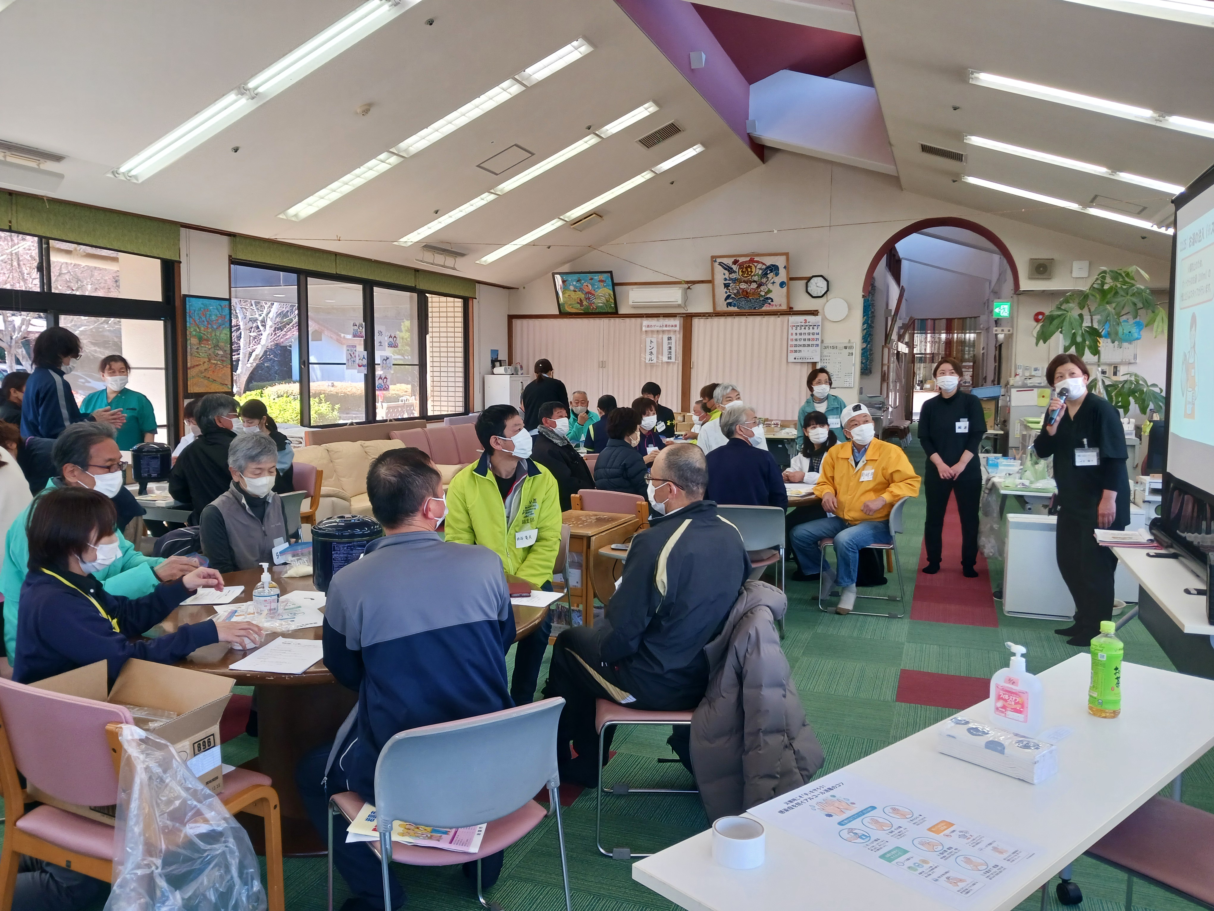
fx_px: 947
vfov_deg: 51.4
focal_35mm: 27
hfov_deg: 65.3
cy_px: 456
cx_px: 607
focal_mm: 4
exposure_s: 1/60
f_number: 1.8
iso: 100
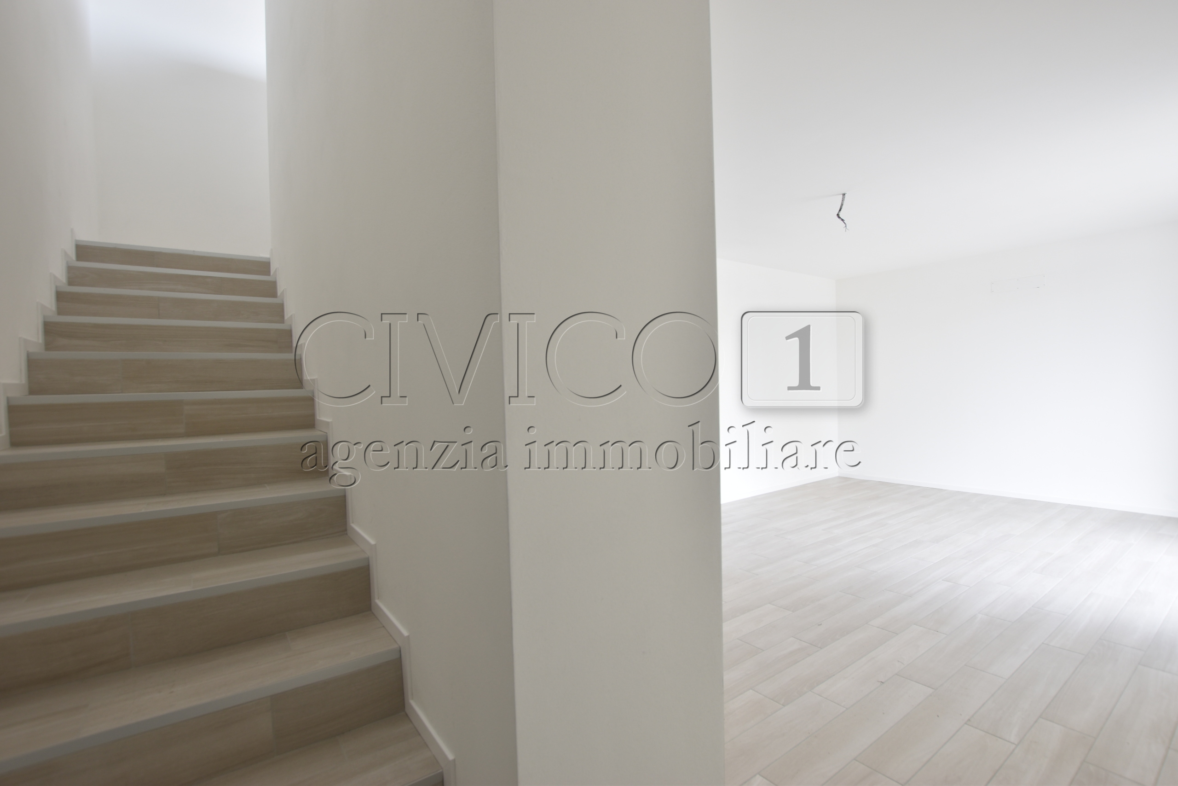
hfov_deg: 95.0
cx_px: 589
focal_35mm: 16
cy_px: 393
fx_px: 540
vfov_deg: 72.1
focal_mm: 11
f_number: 5.6
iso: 125
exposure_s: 1/6
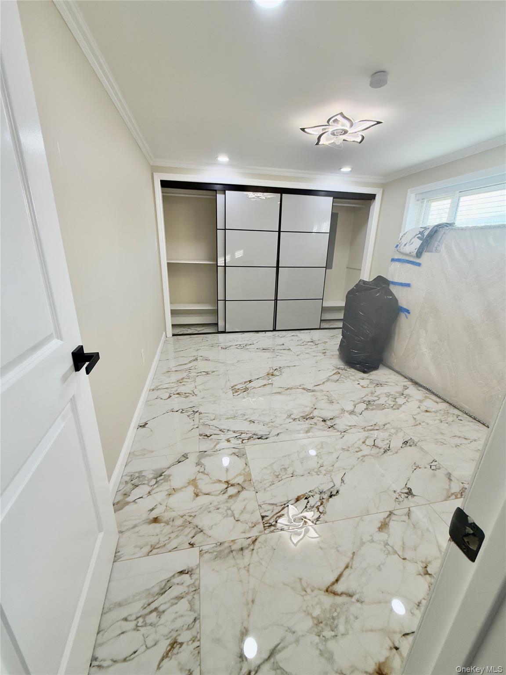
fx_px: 273
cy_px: 338
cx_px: 253
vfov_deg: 102.1
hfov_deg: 85.7
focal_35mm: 14
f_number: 2.2
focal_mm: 2.22
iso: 80
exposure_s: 1/120
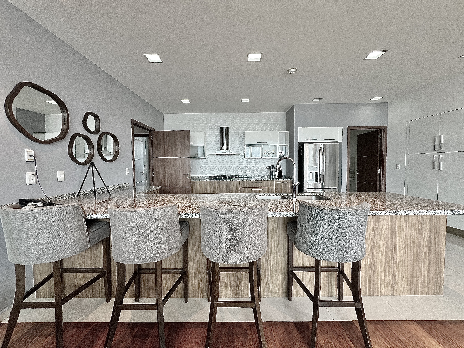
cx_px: 232
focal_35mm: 13
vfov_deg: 89.9
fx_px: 174
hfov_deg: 106.2
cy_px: 174
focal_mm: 1.57
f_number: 1.8
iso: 64
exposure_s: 1/99
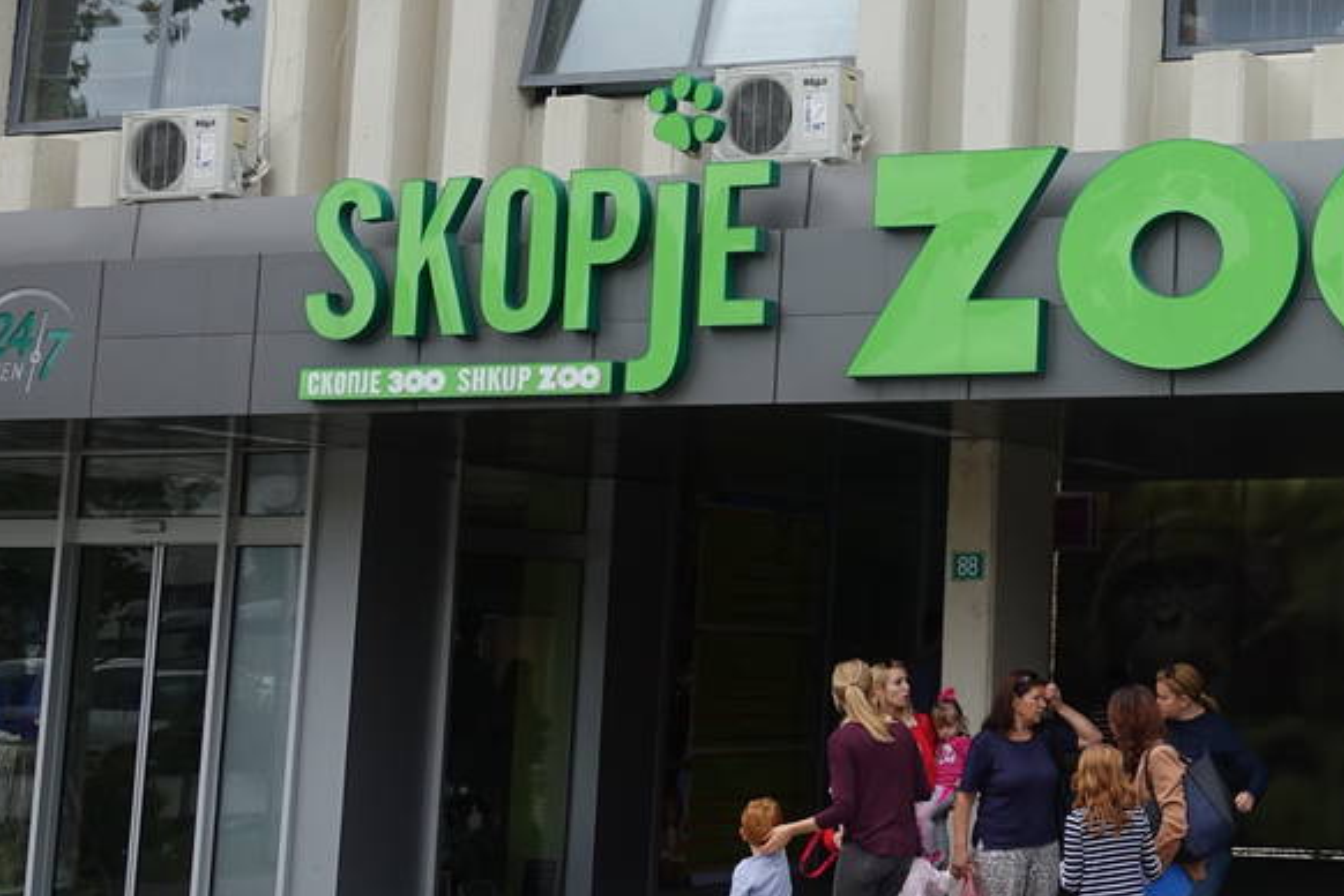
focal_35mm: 66
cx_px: 1489
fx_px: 2464
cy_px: 338
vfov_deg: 20.6
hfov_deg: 27.8
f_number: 5.6
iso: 125
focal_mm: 8.8
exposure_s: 1/125
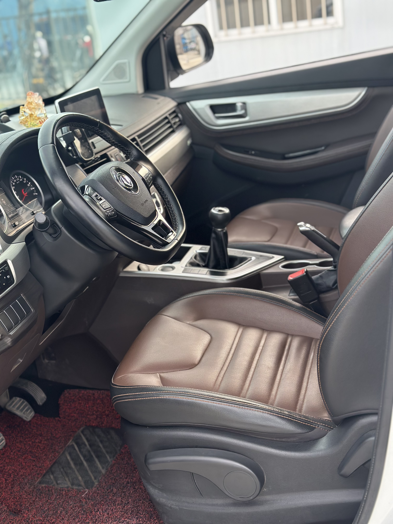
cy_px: 262
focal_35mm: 48
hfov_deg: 30.3
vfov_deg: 39.7
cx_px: 196
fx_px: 727
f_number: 1.78
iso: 80
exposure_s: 1/353
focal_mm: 6.86
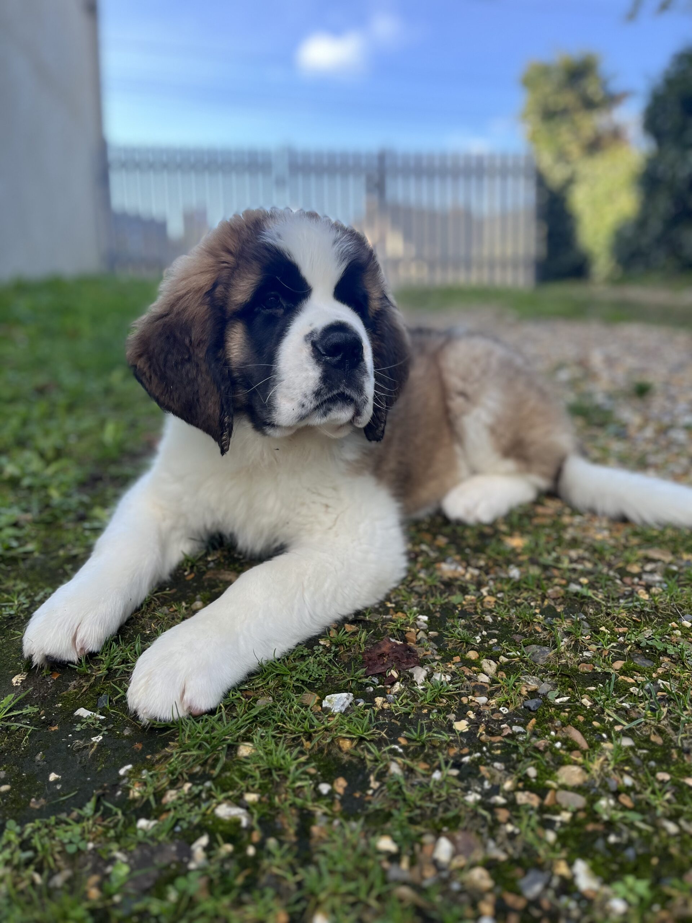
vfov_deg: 67.3
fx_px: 693
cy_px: 462
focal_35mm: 26
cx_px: 346
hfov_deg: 53.1
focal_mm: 5.1
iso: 40
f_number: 1.6
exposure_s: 1/275
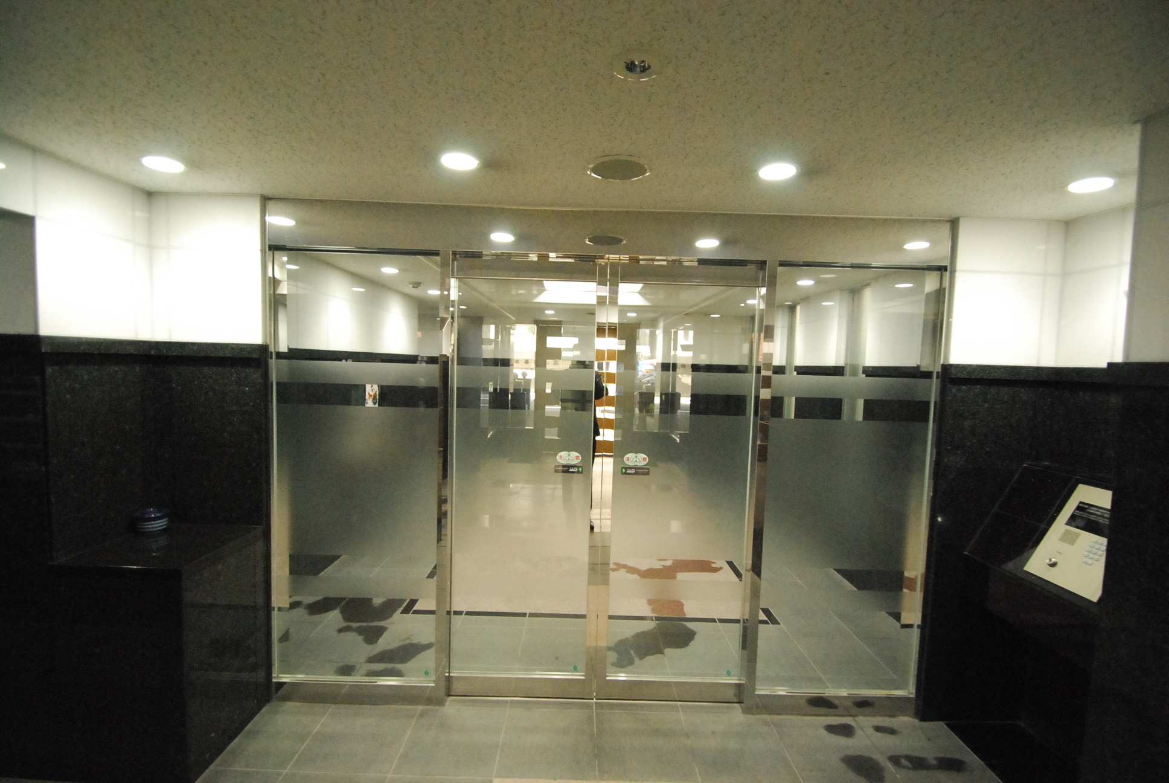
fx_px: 488
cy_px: 392
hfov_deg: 100.3
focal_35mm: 15
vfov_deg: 77.5
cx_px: 584
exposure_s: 1/80
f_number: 3.5
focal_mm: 10
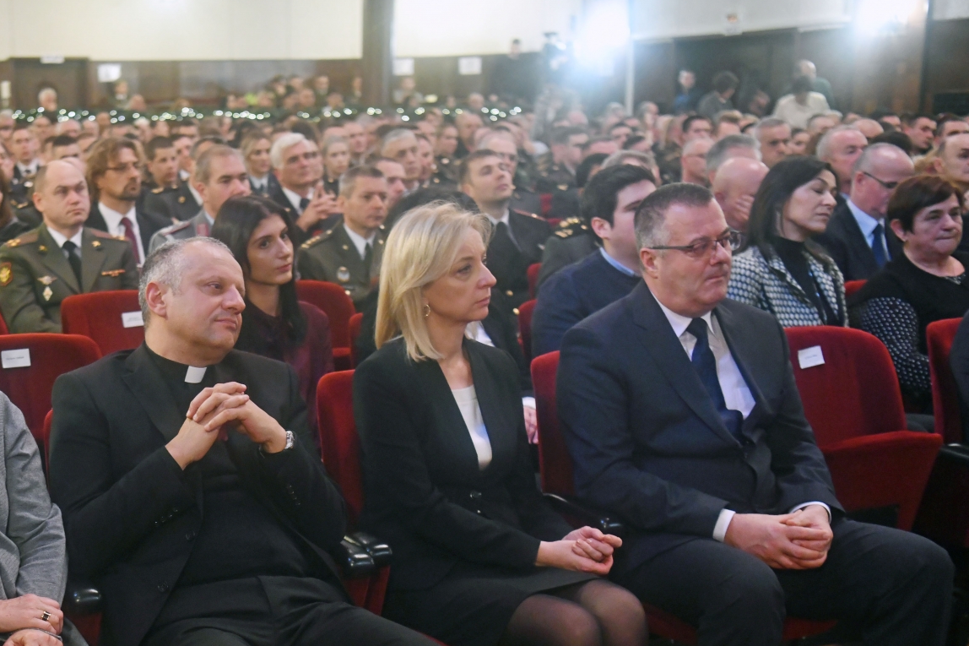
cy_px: 555
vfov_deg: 21.8
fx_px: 1642
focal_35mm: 61
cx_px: 178
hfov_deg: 31.9
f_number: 2.8
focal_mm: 35
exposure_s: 1/80
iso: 2000
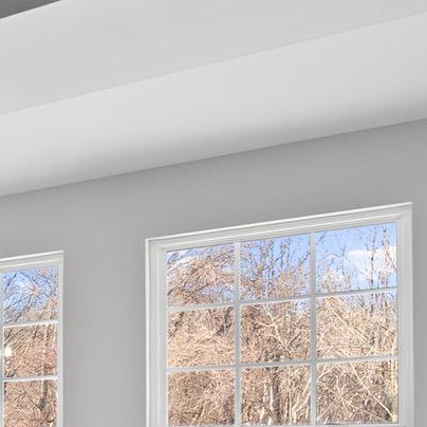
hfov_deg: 14.8
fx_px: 963
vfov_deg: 23.8
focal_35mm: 69
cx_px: -607
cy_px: 442
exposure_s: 1/25
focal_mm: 16
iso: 800
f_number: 6.3
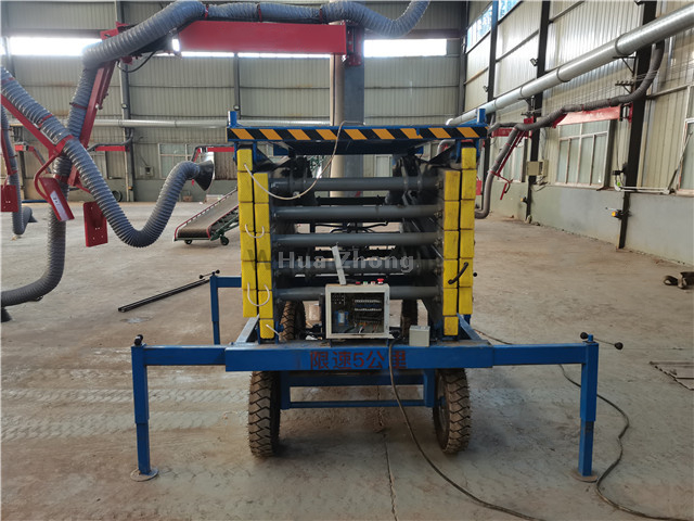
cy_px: 260
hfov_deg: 67.3
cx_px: 347
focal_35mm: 26
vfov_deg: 53.1
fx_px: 521
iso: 400
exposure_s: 1/40
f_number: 1.8
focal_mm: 5.58
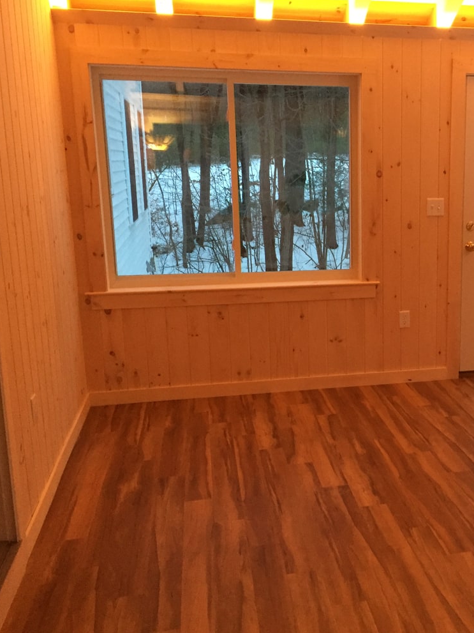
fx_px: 712
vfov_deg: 47.9
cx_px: 376
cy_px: 314
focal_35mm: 39
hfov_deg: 35.7
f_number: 2.2
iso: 250
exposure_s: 1/20
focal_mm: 4.15
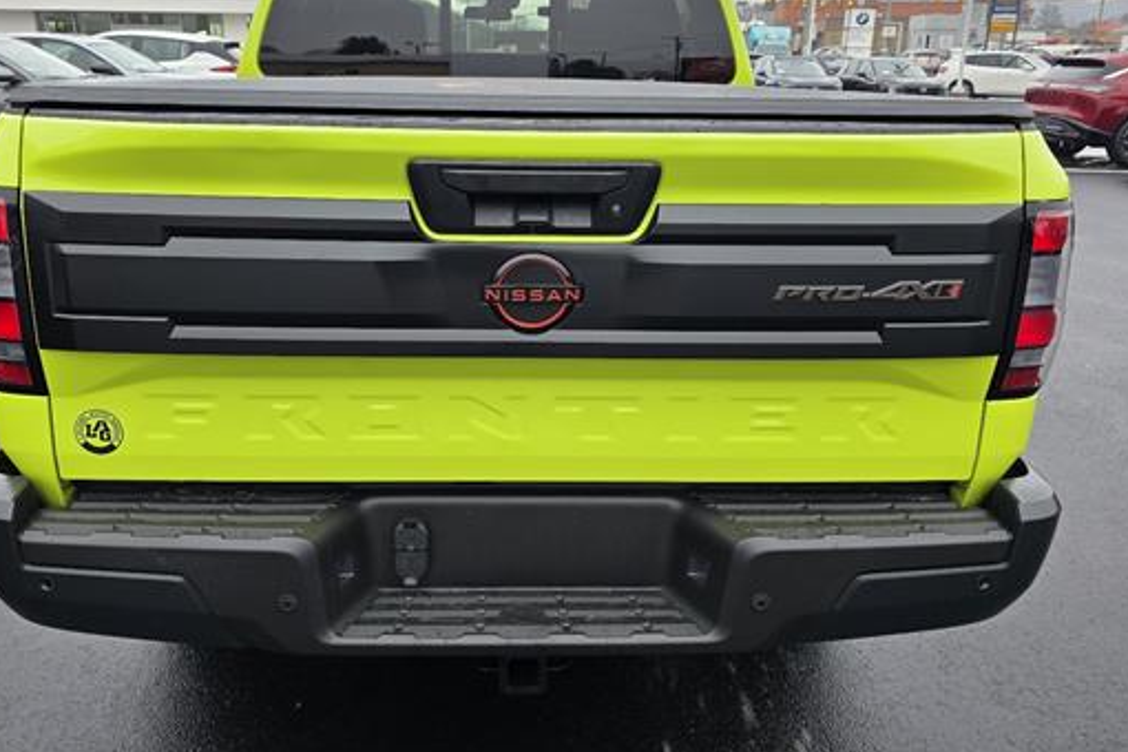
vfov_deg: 43.5
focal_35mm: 30
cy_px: 314
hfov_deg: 61.8
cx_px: 502
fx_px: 940
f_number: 1.7
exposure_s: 1/182
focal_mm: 6.3
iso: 40
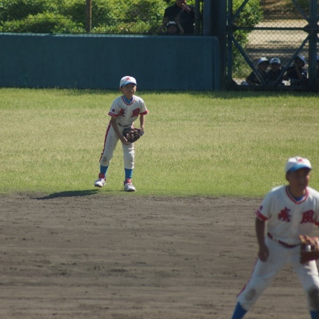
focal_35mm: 539
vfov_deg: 3.3
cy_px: 160
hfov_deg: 3.3
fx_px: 5620
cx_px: 142
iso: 100
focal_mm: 280
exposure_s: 1/500
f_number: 6.3
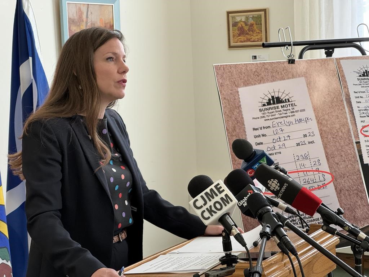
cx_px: 184
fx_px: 821
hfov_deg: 25.3
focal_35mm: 77
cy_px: 138
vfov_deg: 19.1
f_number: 2.8
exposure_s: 1/120
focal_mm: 9
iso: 160
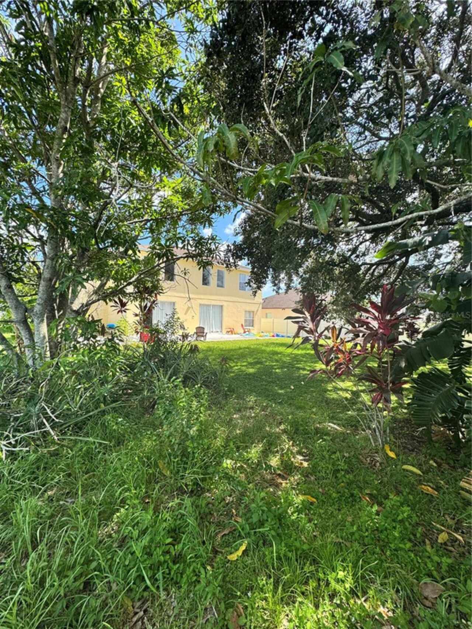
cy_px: 314
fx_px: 254
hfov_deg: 85.7
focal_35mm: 14
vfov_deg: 102.1
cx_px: 236
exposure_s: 1/796
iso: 50
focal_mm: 2.22
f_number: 2.2
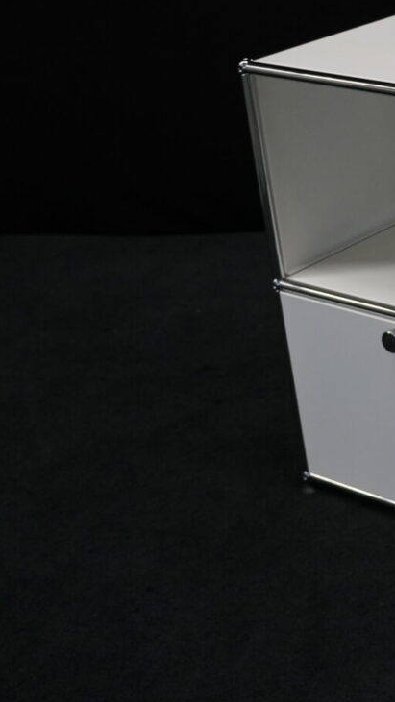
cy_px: 297
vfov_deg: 27.5
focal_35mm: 77
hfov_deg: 14.2
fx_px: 1434
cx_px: 659
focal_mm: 35
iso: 2500
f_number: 4
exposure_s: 1/160
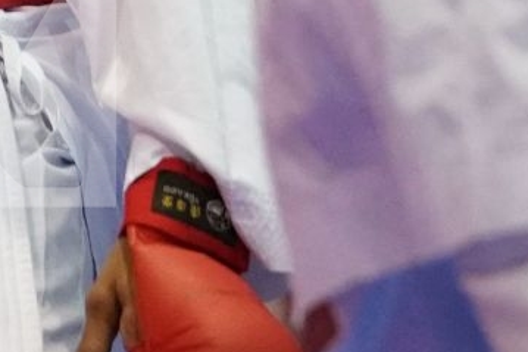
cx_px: -21
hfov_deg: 1.4
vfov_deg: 0.9
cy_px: -451
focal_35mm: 1505
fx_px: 22062
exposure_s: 1/640
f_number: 2.8
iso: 6400
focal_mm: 200
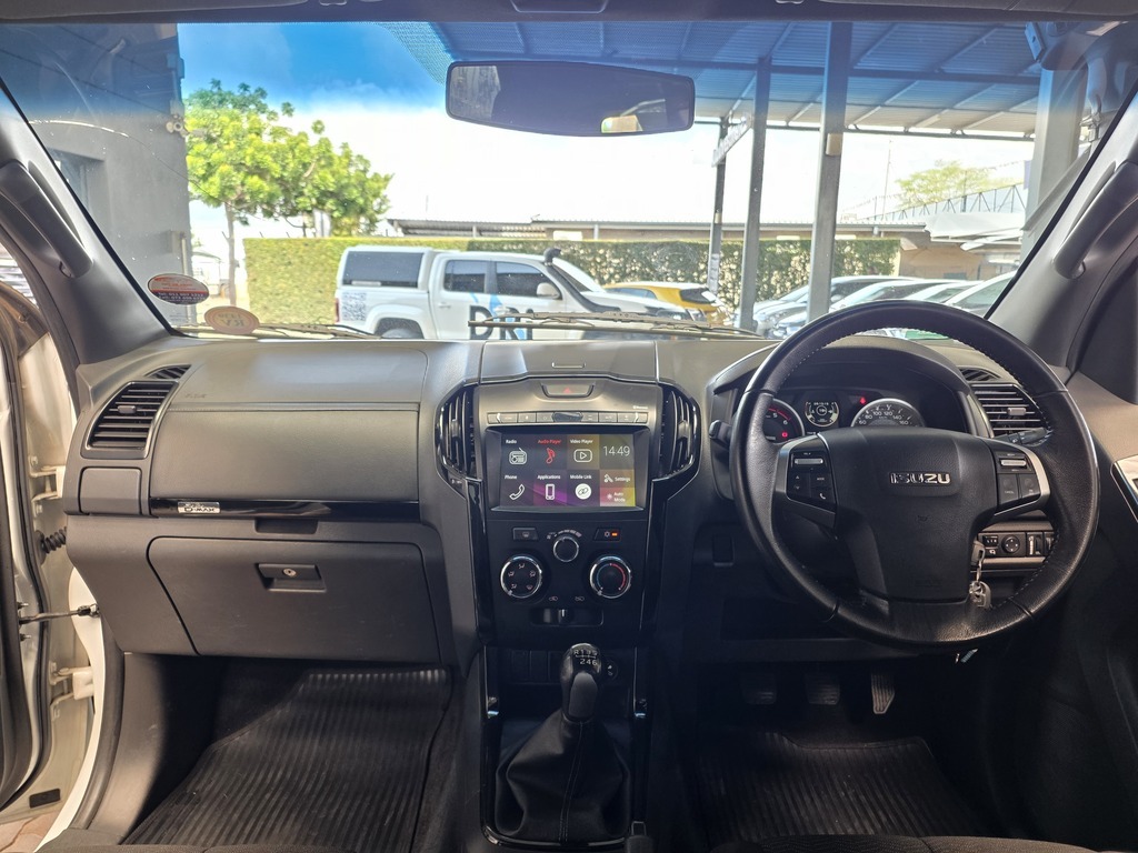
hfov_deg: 73.9
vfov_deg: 58.9
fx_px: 756
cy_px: 426
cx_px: 569
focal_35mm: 23
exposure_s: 1/100
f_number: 1.7
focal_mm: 6.25
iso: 250
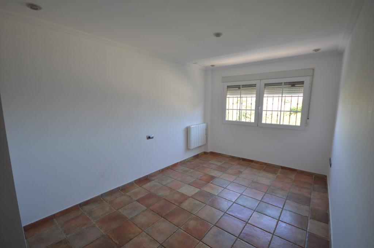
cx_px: 187
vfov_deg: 77.2
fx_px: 156
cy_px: 124
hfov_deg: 100.4
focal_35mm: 15
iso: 400
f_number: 4.5
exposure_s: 1/80
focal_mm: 10
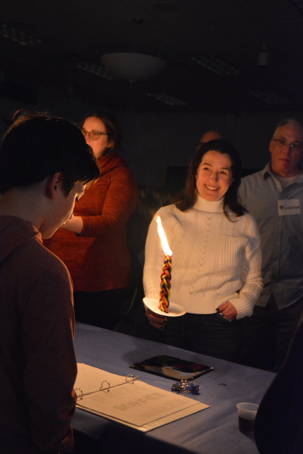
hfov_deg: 29.0
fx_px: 587
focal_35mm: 46
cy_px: 227
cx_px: 152
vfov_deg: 42.3
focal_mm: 31
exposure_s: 1/40
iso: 3200
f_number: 4.5
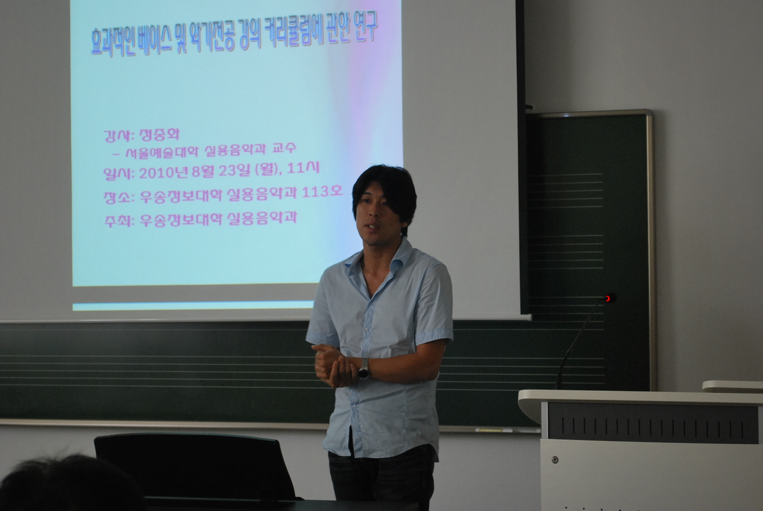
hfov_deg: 24.6
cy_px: 256
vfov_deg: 16.6
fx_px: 1751
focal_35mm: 82
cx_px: 382
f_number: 5.6
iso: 560
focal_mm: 55
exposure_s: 1/30
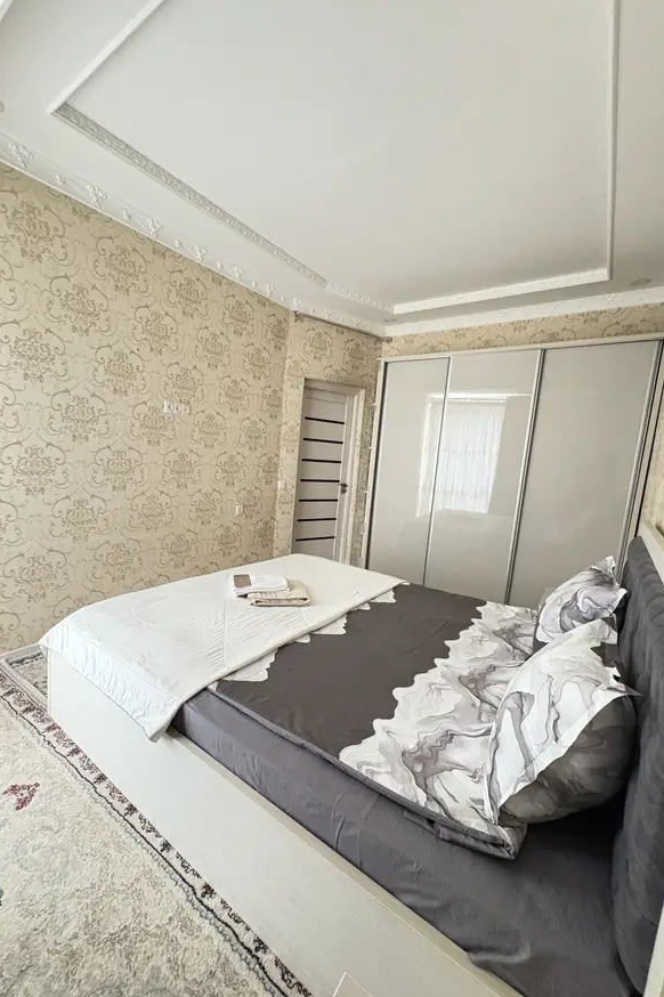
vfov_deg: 100.4
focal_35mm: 15
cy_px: 503
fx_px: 415
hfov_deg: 76.7
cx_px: 280
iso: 1000
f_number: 2.2
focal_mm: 2.22
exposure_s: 1/52
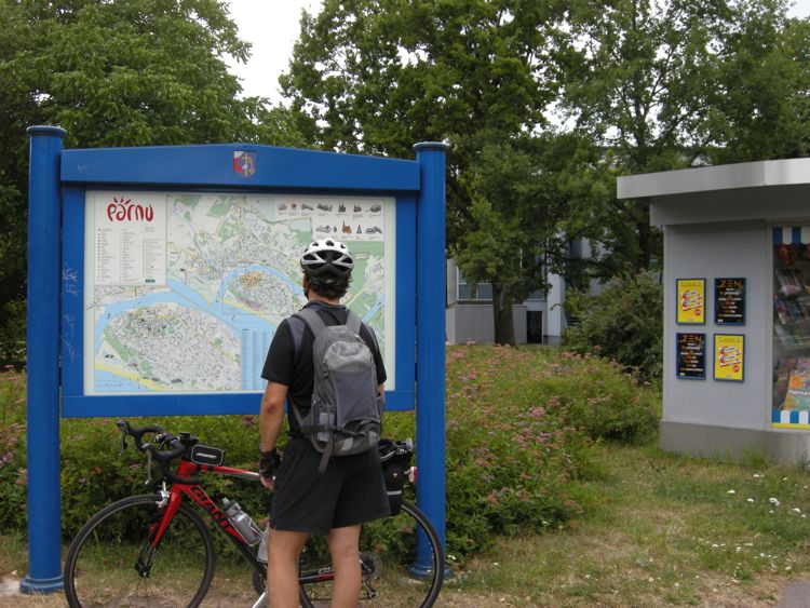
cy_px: 304
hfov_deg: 46.8
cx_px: 405
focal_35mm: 40
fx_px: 936
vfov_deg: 36.0
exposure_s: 1/160
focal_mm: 8.5
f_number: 4
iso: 64
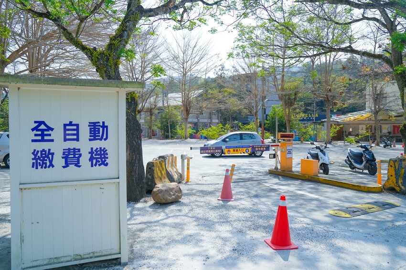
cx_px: 203
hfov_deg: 71.5
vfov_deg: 51.2
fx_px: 282
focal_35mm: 25
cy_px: 135
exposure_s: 1/1250
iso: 100
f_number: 2.8
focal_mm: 25
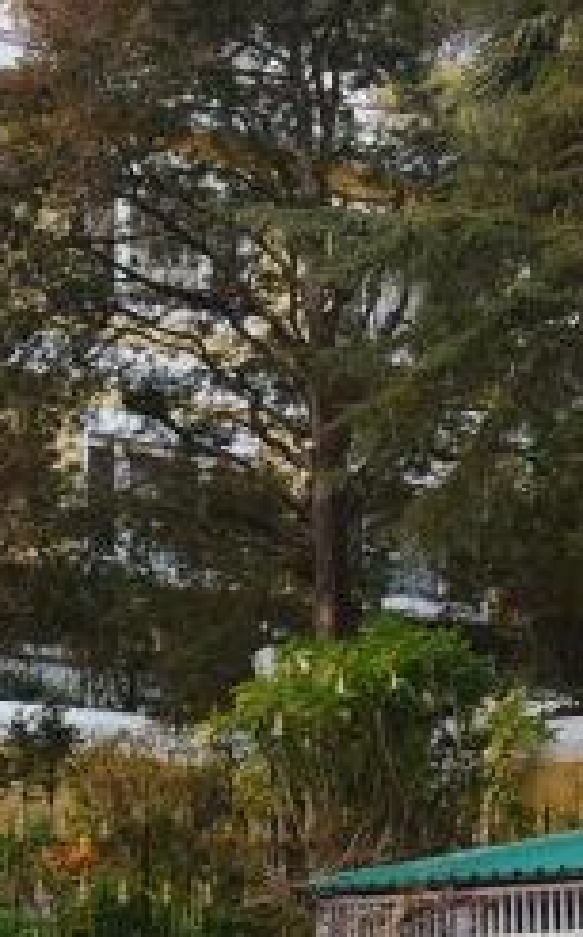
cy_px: 307
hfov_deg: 7.6
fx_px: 4391
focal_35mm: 172
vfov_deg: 12.2
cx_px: 339
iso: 400
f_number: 5
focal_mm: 27
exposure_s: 1/100
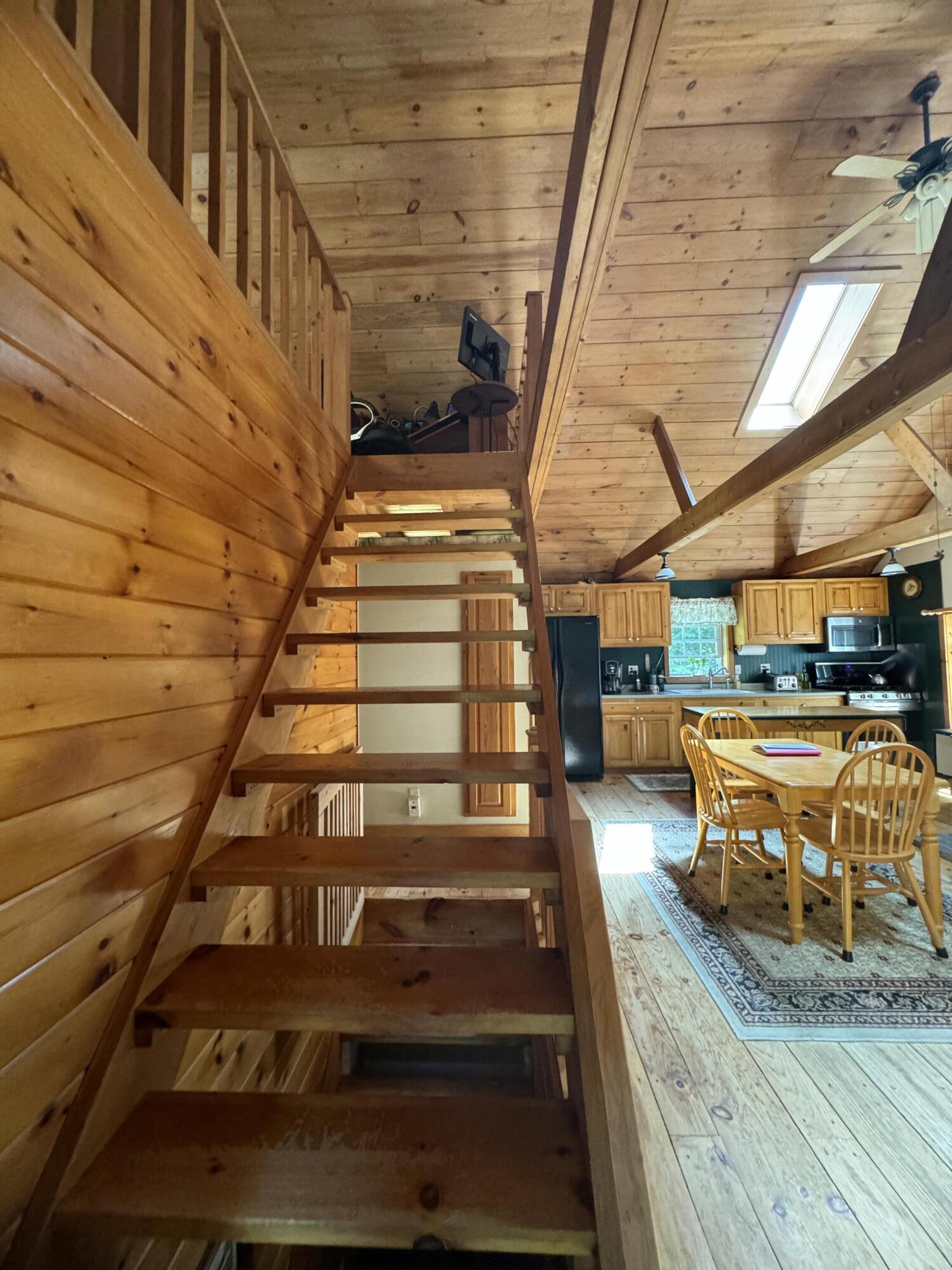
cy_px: 635
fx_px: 513
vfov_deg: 102.1
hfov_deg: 85.7
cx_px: 476
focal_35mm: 14
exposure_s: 1/60
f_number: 2.2
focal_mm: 2.22
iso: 800
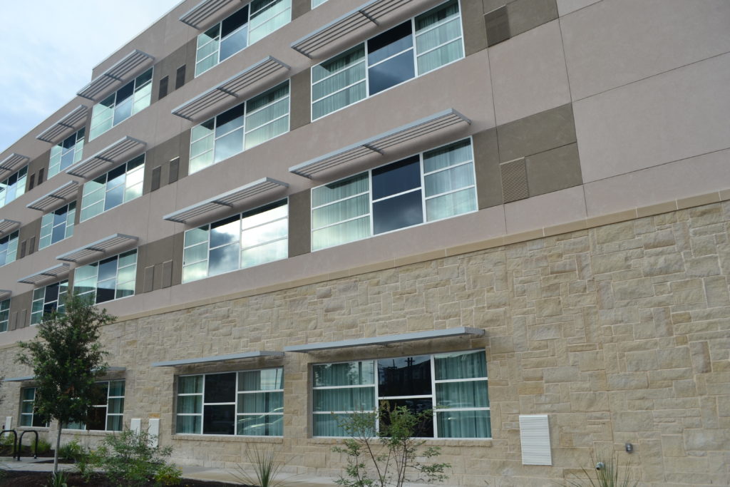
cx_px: 365
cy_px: 244
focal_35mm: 27
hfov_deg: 67.4
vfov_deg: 47.9
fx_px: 548
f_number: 7.1
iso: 100
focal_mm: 18
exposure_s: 1/200
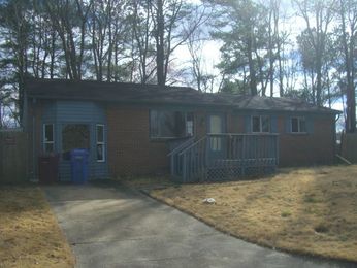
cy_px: 134
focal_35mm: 38
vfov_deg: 37.8
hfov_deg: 48.9
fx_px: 392
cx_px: 178
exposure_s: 1/320
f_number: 5.6
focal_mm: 7.9
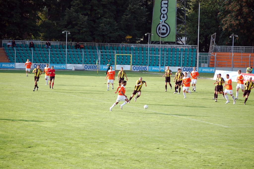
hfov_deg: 15.9
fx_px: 909
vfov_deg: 10.6
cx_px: 127
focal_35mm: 129
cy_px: 84
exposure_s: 1/640
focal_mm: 86
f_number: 4.5
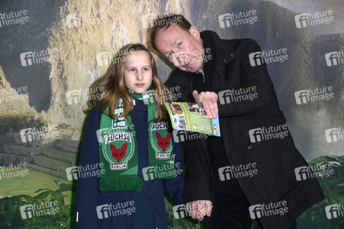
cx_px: 172
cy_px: 114
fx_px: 783
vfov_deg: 16.6
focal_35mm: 82
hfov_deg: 24.8
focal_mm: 82
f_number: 5
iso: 500
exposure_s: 1/250
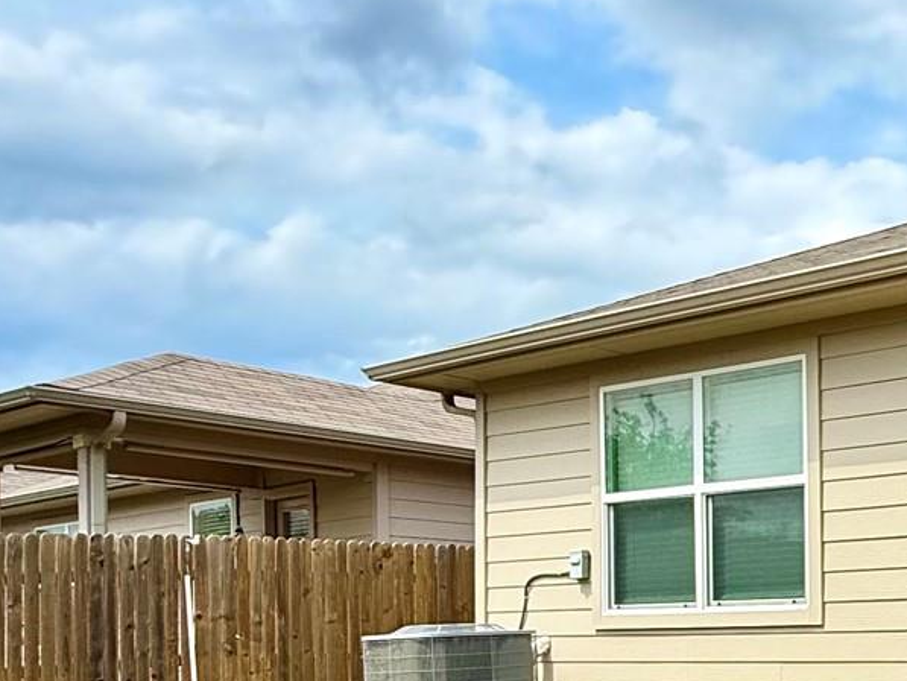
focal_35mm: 48
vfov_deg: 28.8
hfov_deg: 33.1
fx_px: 1258
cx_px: 1063
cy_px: 641
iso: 50
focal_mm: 2.22
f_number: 2.2
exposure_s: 1/1613
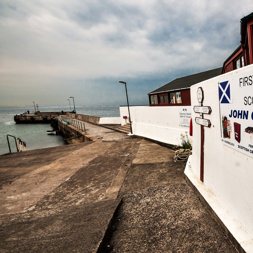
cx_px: 197
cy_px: 130
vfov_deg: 74.8
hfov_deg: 68.7
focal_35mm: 20
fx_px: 165
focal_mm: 10
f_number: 20
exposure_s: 1/80
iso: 200
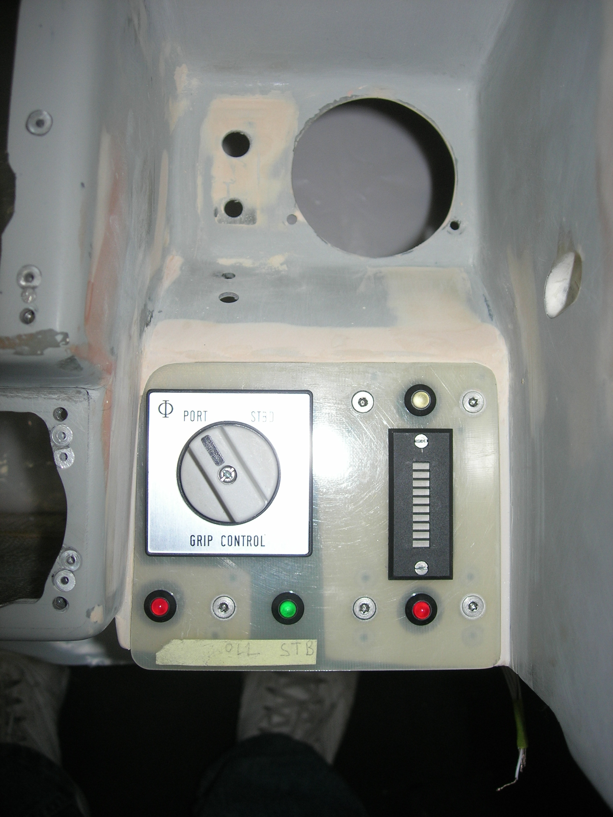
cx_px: 306
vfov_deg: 49.0
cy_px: 408
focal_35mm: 38
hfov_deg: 37.7
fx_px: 897
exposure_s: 1/60.1
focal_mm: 7.8
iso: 64
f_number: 2.8
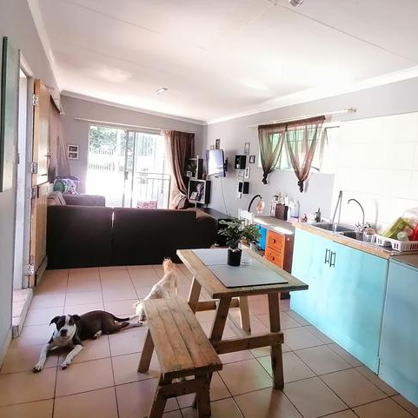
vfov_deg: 62.9
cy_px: 197
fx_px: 342
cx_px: 248
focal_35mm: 25
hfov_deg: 62.5
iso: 125
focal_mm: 1.78
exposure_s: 1/33.3
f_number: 2.4
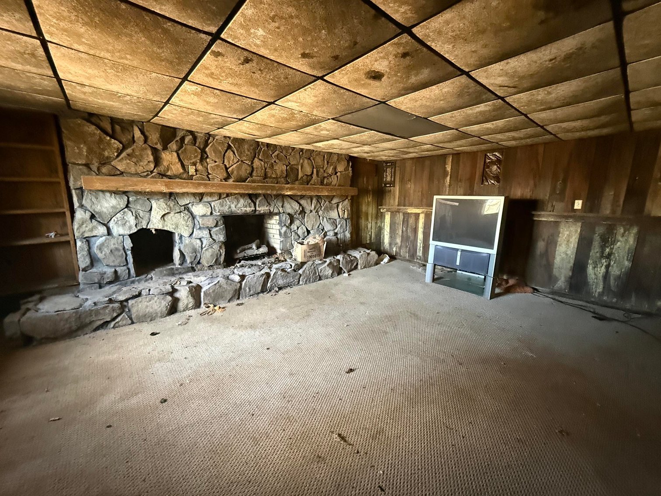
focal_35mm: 14
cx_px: 330
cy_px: 248
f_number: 2.2
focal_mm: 2.22
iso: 1600
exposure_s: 1/40
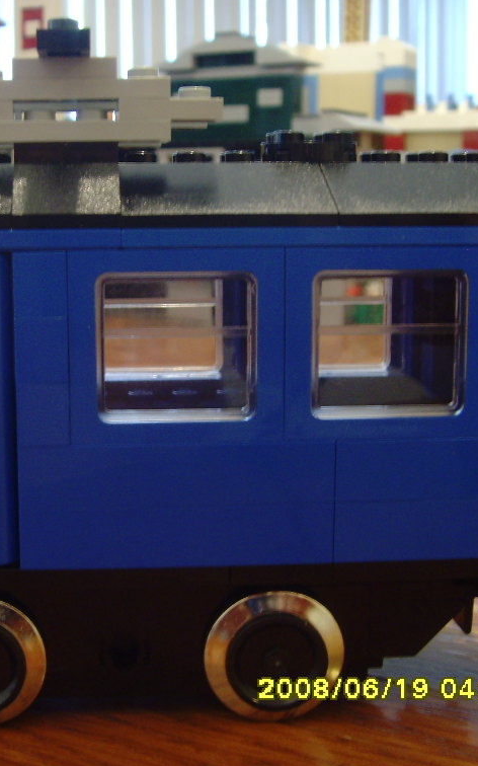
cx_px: 95
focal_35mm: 56
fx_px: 1168
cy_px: 380
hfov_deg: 22.8
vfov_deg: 36.3
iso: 200
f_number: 3.5
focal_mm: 6.6
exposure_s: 1/4
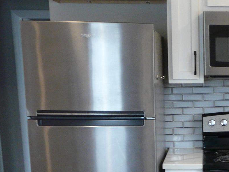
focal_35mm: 72
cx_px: 252
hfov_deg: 25.1
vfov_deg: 19.8
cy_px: 172
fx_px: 476
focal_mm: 4.6
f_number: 2.8
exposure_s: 1/30
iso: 200
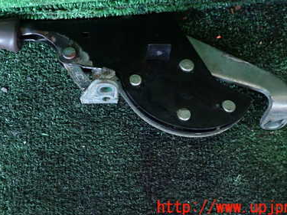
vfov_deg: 34.9
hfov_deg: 46.2
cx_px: 100
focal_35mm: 40
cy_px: 45
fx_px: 332
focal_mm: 4.5
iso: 800
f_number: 2
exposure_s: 1/15
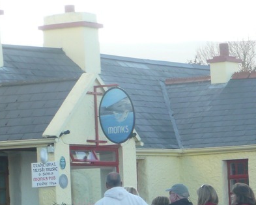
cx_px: 261
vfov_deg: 6.3
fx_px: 1850
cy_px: 208
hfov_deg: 7.9
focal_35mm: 244
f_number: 4.7
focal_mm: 15.7
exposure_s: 1/100
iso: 100
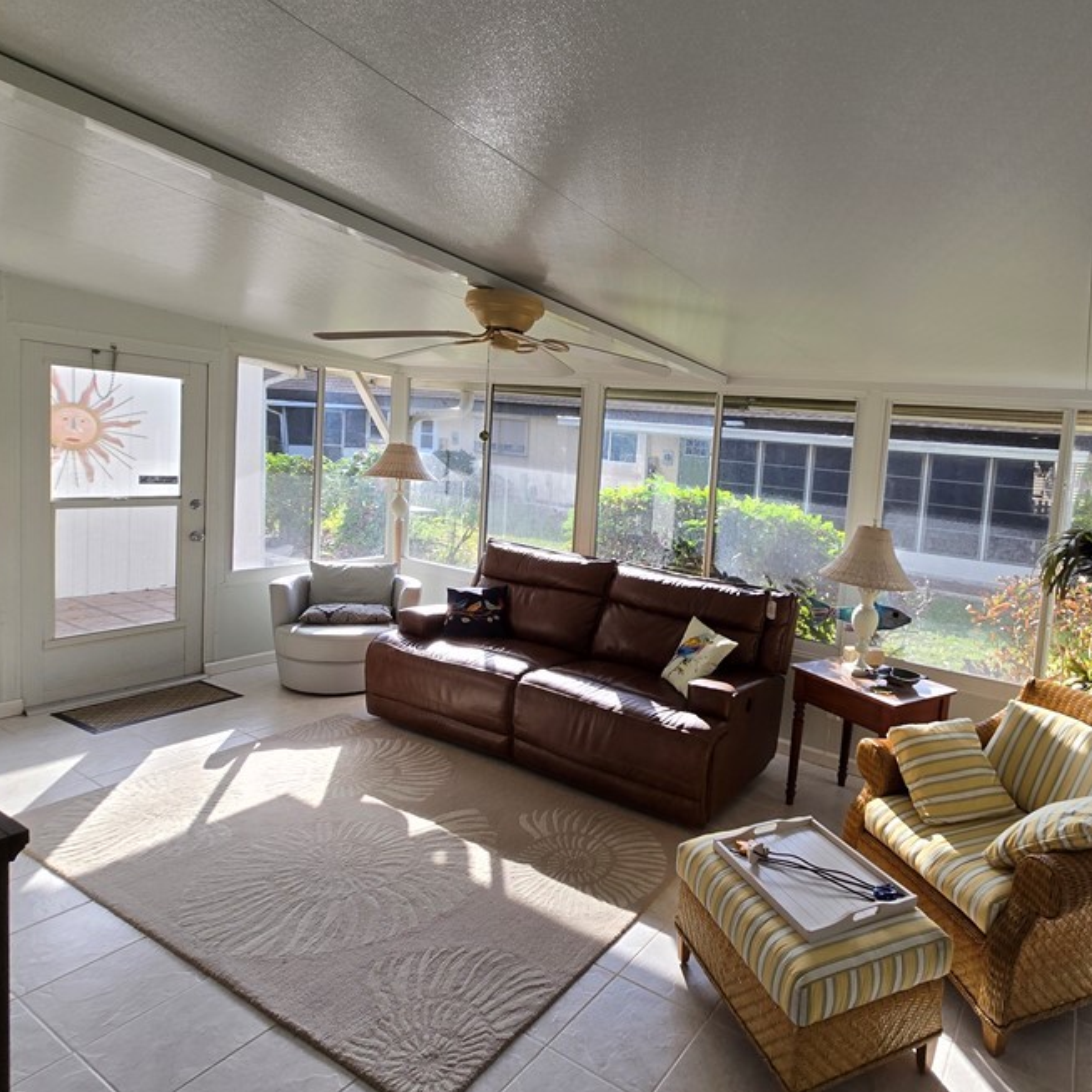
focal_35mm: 18
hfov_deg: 78.1
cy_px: 503
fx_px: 642
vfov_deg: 80.6
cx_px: 728
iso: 50
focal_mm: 2.2
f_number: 2.2
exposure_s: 1/237
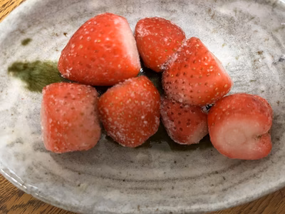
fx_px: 214
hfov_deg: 67.3
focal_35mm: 26
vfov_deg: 53.1
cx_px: 142
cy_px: 107
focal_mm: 5.1
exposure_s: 1/60
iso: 500
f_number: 1.6
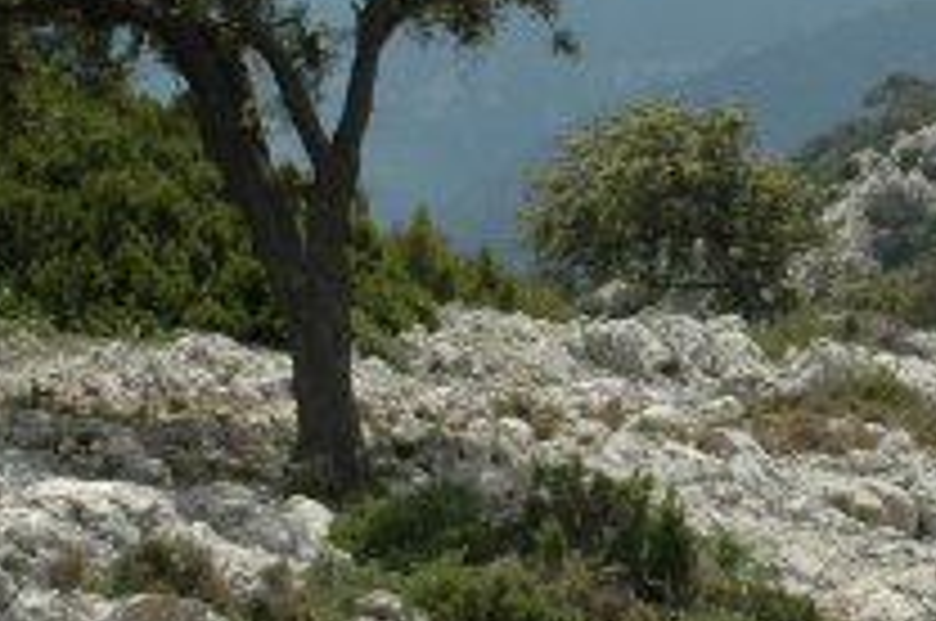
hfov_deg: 9.0
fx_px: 5945
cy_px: 76
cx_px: 842
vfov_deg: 6.0
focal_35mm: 229
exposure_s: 1/400
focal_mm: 44
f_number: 10
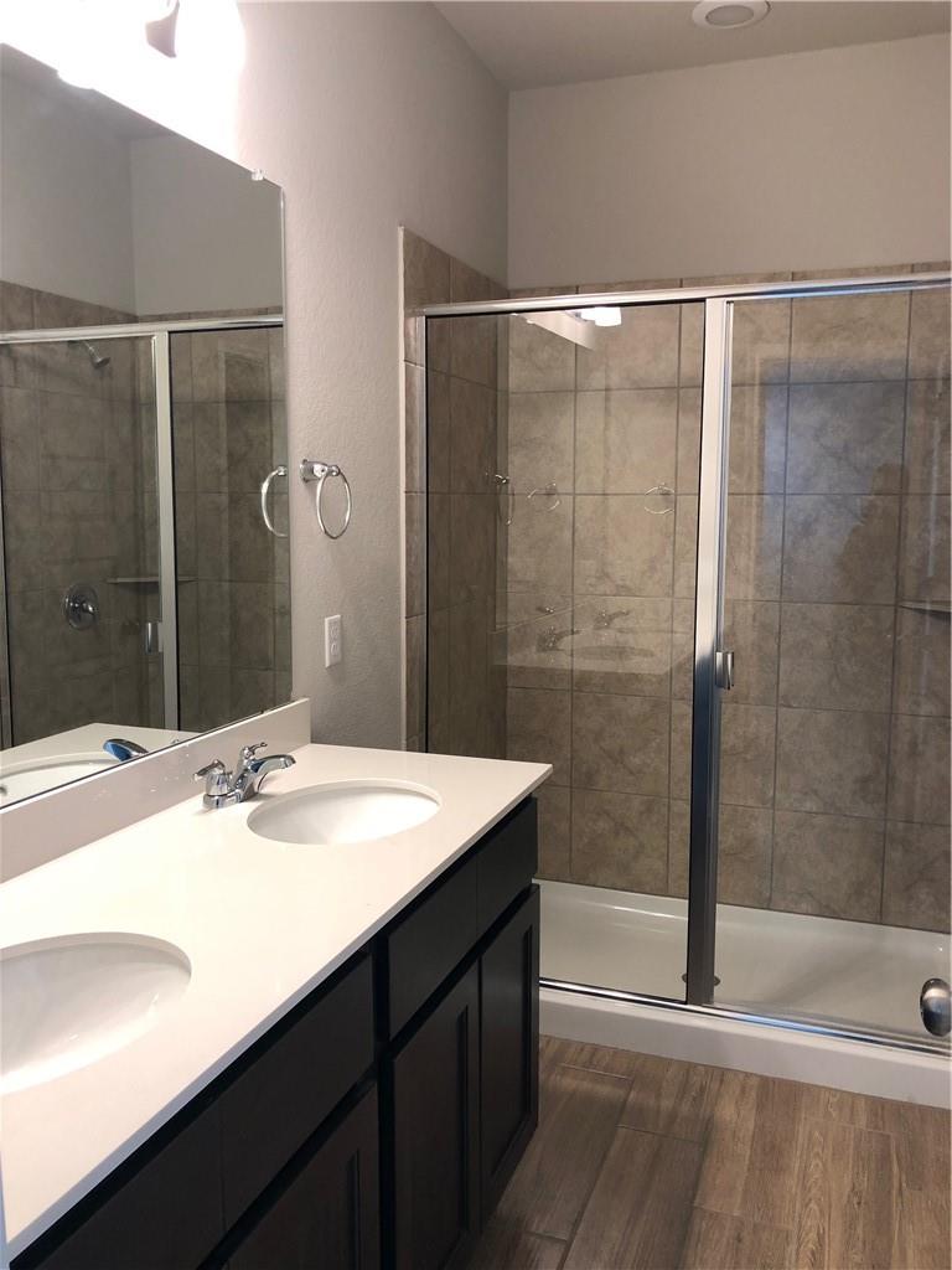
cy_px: 635
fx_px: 1027
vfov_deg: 63.4
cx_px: 476
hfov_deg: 49.7
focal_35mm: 28
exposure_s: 1/30
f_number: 1.8
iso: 40
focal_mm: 4
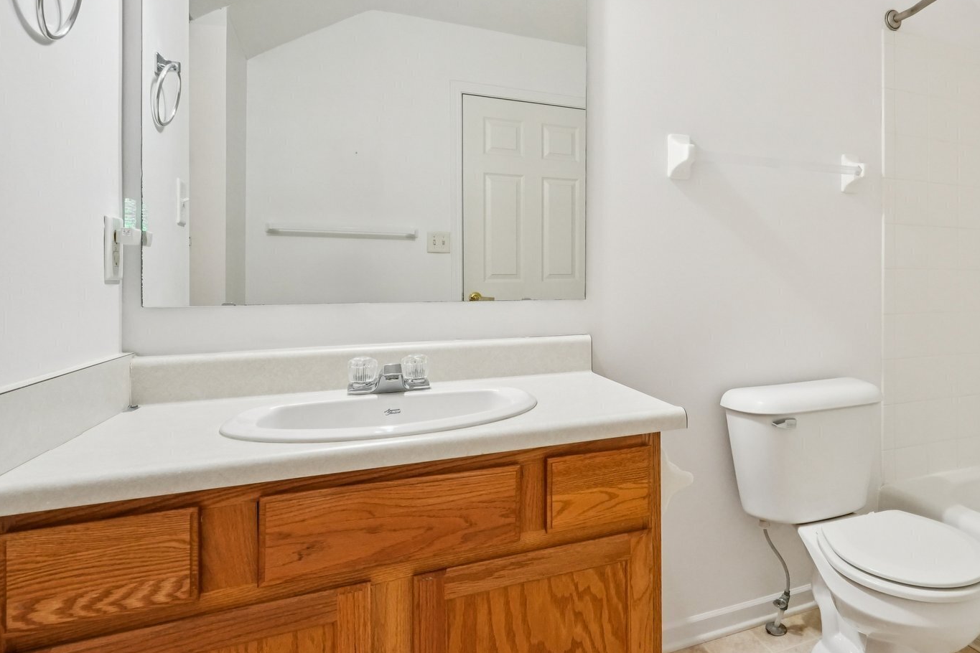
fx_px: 653
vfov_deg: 53.0
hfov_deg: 69.9
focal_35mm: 24
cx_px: 709
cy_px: 285
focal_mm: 16
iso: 2000
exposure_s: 1/30
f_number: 8
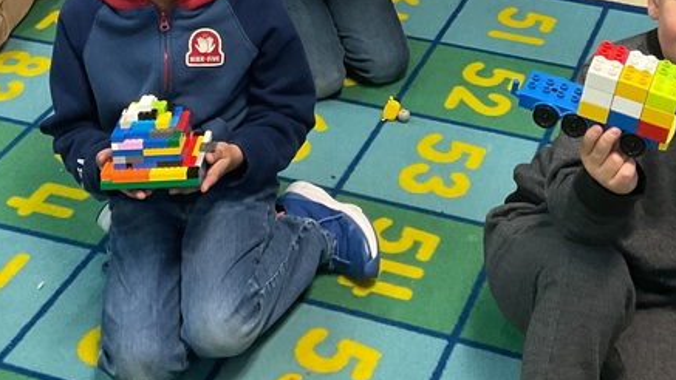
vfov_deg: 15.9
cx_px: 411
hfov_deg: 28.5
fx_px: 1327
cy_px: -34
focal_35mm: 74
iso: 200
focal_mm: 3
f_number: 1.8
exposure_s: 1/60
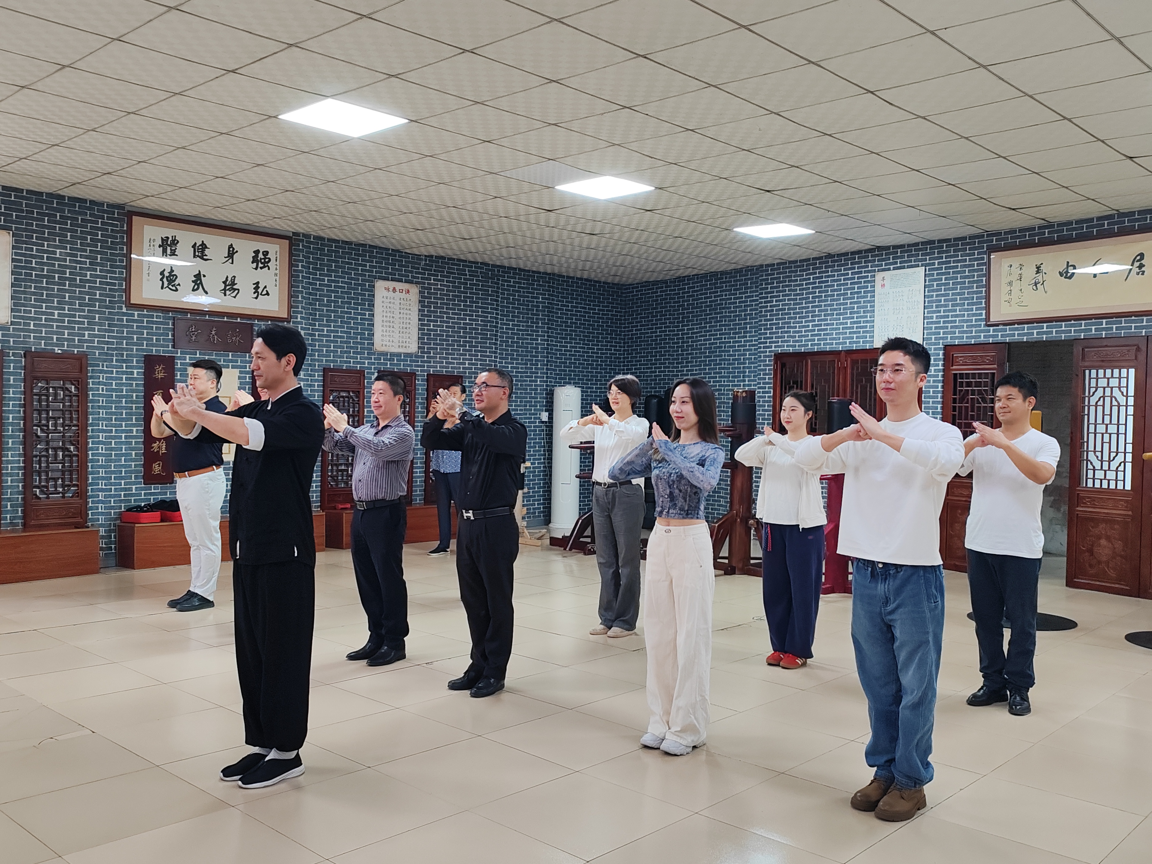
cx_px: 576
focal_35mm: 32
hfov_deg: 56.8
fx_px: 1065
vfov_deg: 44.2
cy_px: 432
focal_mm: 6.14
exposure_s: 1/100
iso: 800
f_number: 1.8
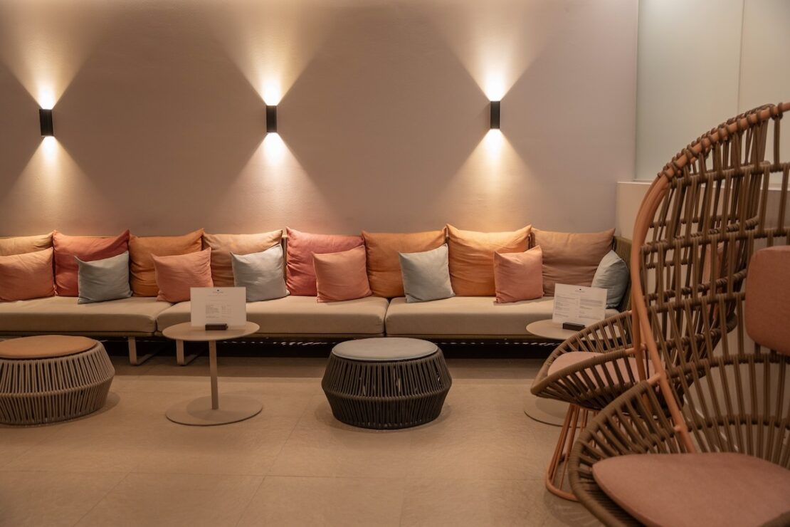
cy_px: 264
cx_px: 395
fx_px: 739
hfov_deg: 56.2
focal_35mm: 34
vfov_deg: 39.2
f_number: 2.8
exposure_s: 1/40
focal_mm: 33.7
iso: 800
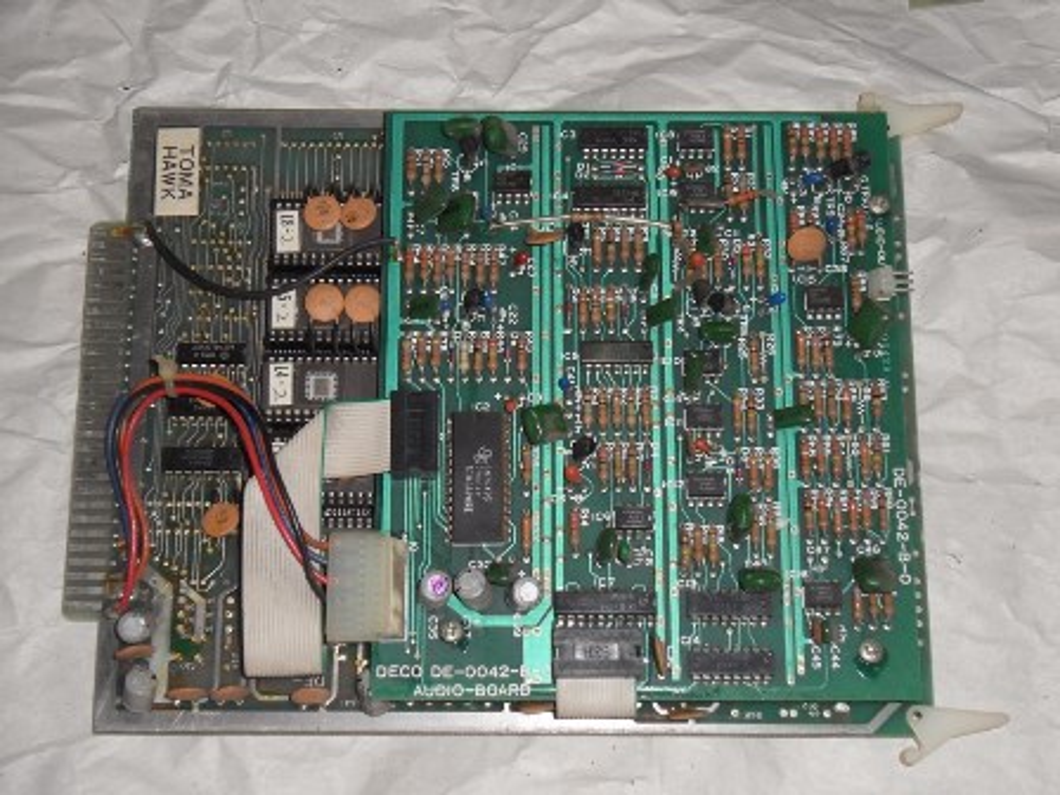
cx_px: 530
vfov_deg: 21.9
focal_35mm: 67
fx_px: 2052
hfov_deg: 29.0
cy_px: 398
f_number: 11.8
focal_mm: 12
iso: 160
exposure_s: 1/60
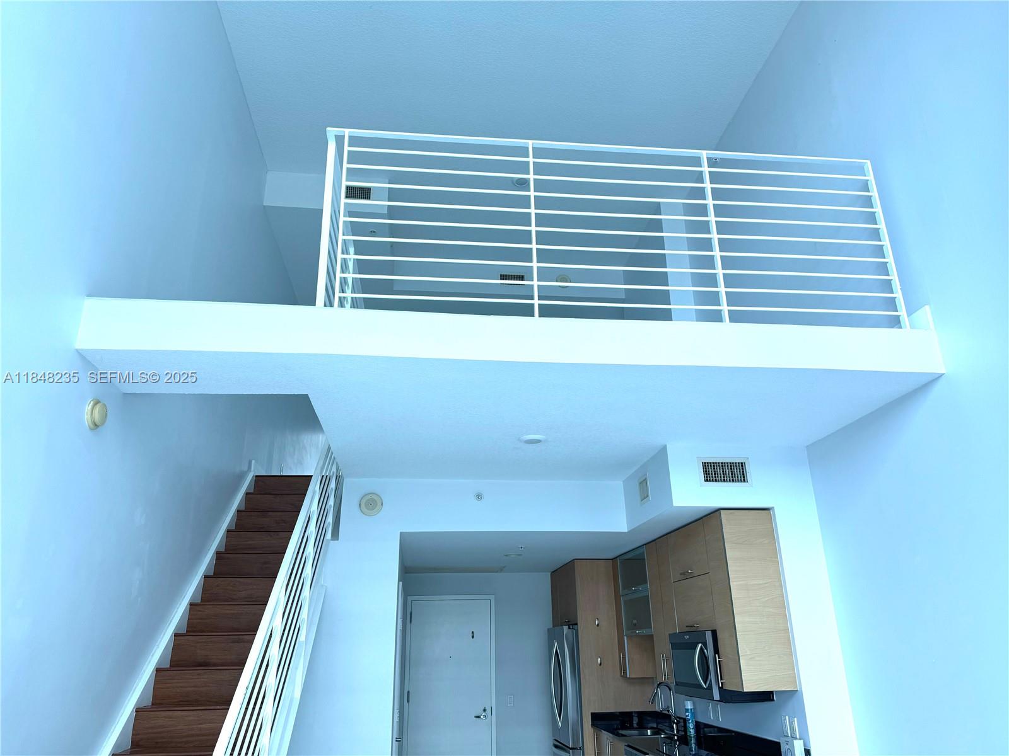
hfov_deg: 71.6
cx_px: 504
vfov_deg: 56.8
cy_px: 378
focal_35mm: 24
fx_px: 700
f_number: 1.78
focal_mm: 6.76
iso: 64
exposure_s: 1/121
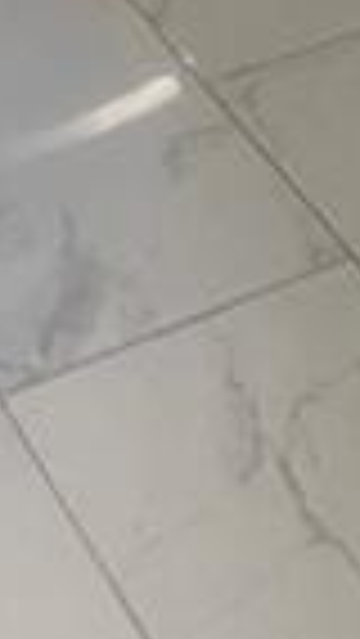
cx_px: 630
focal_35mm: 153
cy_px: -878
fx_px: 2593
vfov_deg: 11.6
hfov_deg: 7.7
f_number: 1.8
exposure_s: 1/66
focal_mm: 4.25
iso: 125
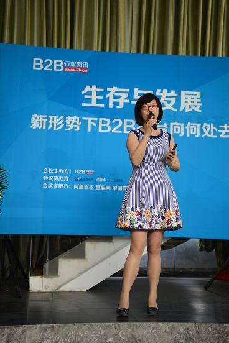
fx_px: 496
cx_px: 114
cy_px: 172
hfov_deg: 26.0
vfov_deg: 38.2
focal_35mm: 52
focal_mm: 52
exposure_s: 1/80
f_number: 2.8
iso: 400
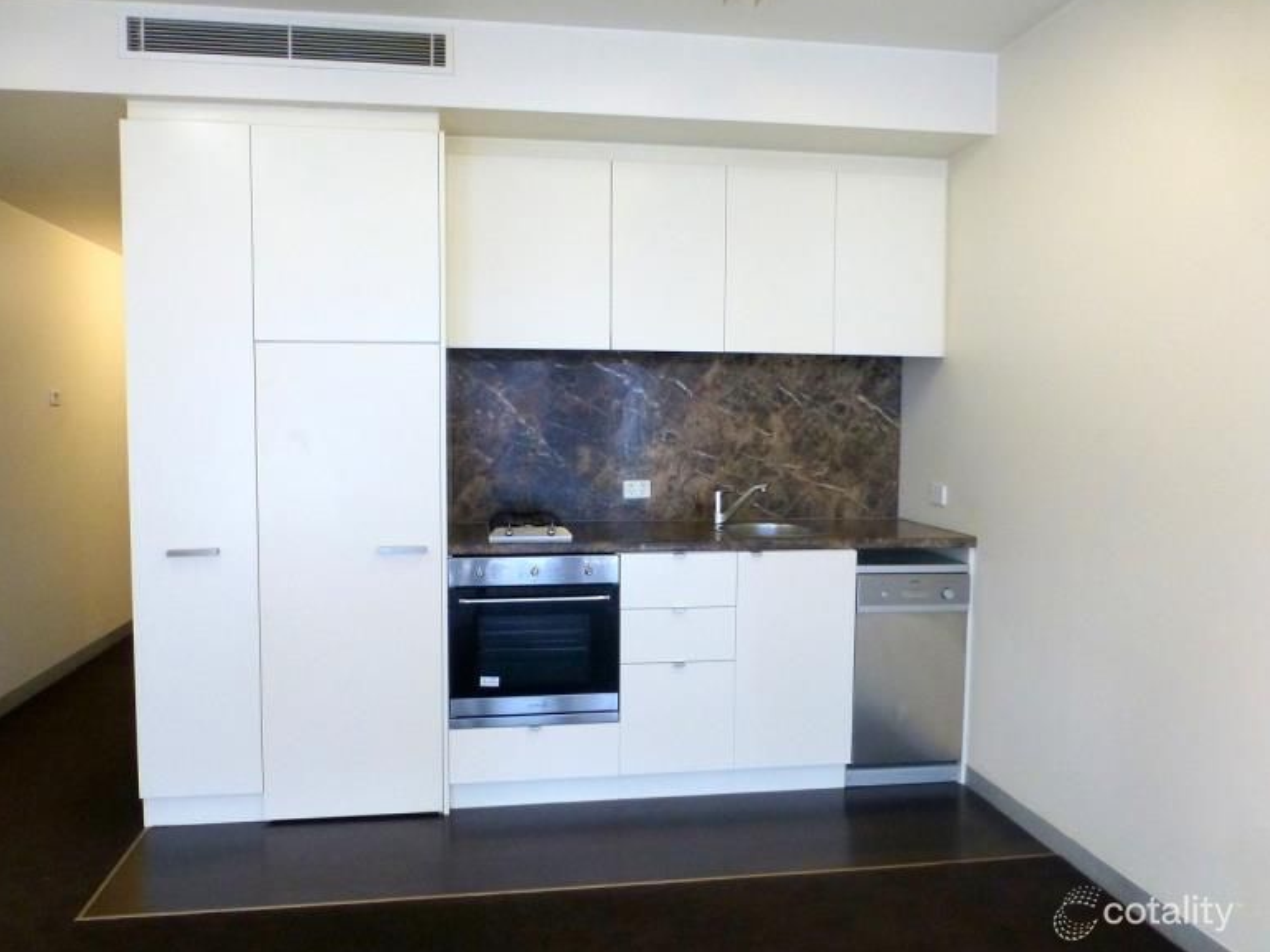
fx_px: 954
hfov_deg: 67.3
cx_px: 618
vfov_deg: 53.1
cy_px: 475
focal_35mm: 26
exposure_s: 1/60
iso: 400
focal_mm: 4.3
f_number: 3.3
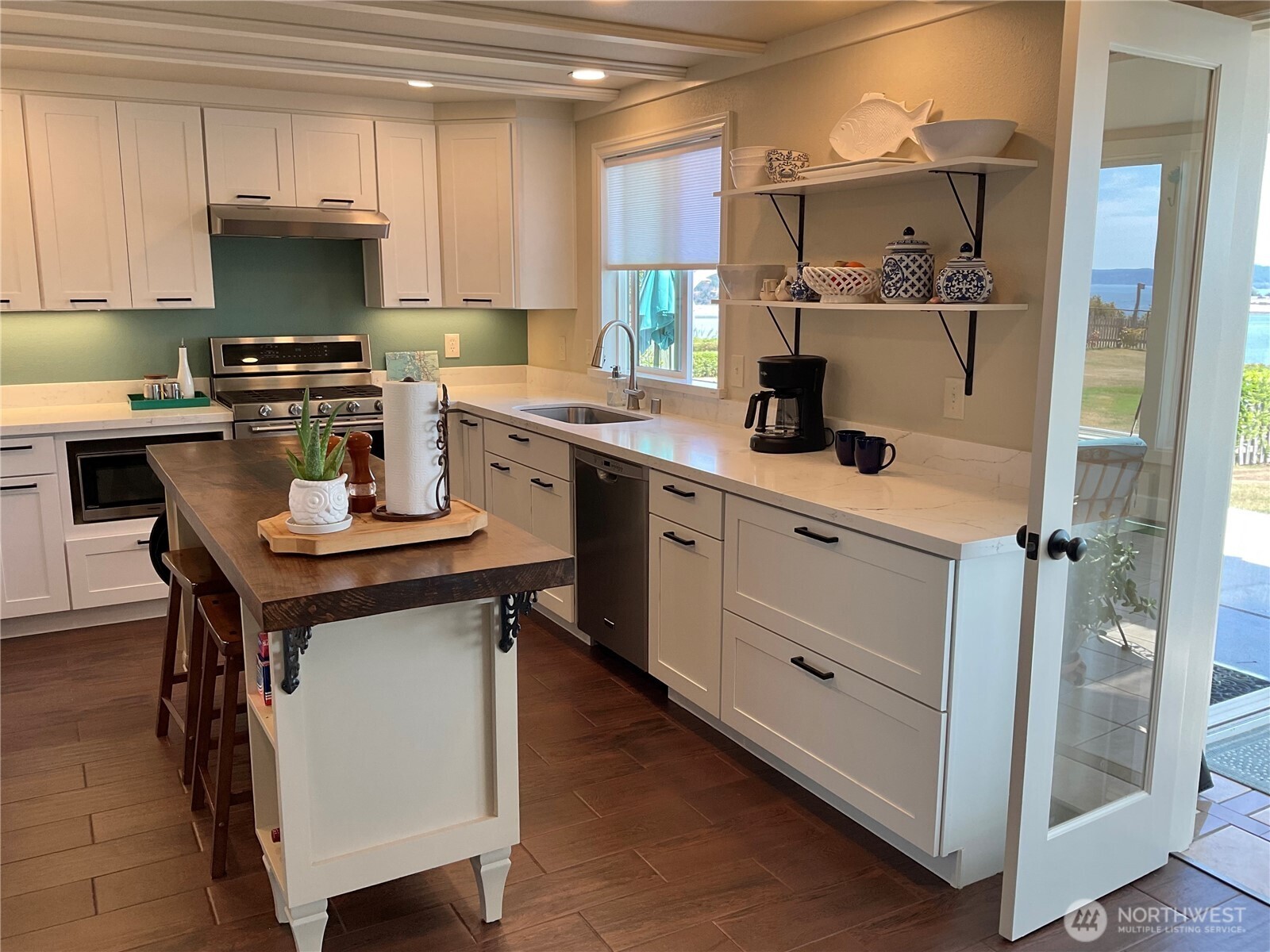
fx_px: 1064
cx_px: 635
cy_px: 476
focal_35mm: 29
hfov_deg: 61.7
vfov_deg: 48.2
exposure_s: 1/120
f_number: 1.8
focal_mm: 3
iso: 40
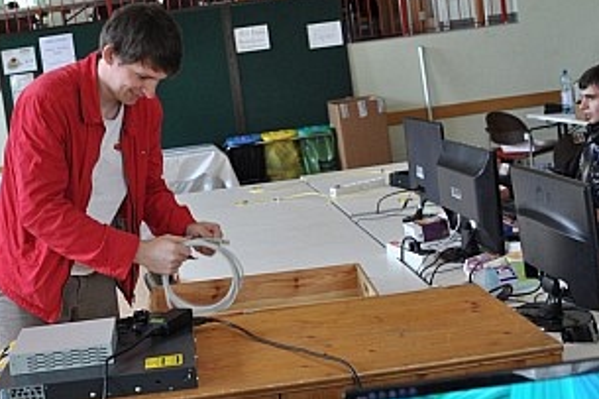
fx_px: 981
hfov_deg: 33.3
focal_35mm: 59
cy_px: 191
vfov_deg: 23.0
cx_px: 155
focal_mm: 24
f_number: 3.2
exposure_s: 1/40
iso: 320
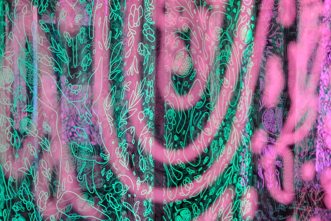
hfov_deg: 30.5
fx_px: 607
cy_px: 108
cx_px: 172
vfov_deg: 20.6
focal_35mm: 66
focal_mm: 36.1
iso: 500
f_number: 2.8
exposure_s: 1/105
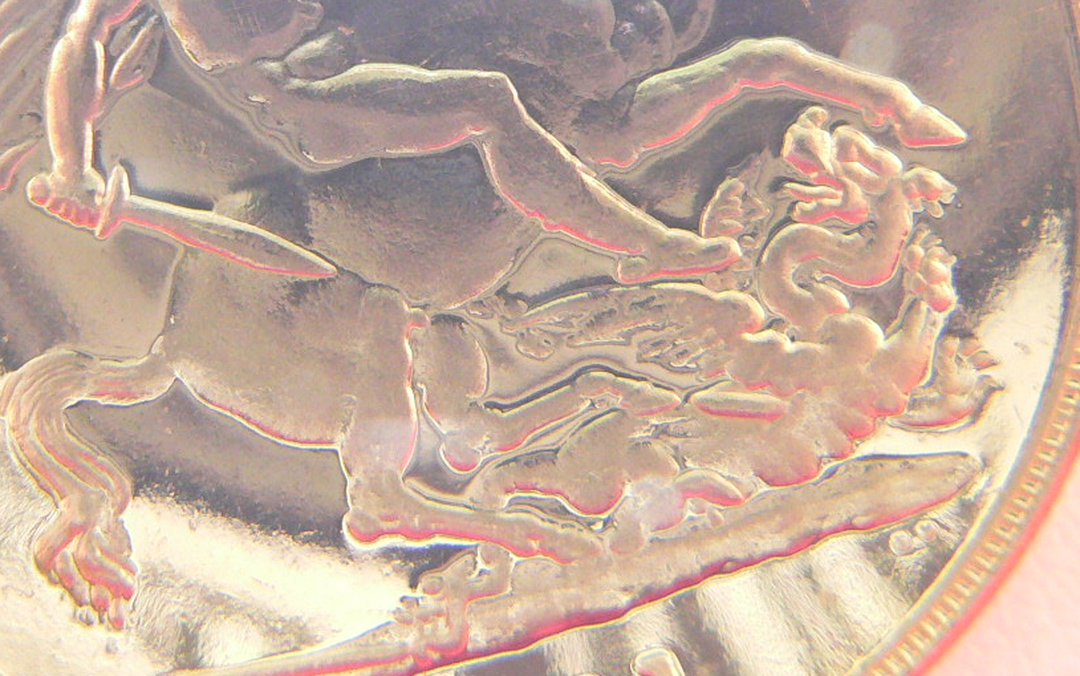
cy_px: 120
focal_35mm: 130
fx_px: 3827
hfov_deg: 16.0
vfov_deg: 10.1
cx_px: 399
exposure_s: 1/15
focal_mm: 13
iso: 400
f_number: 4
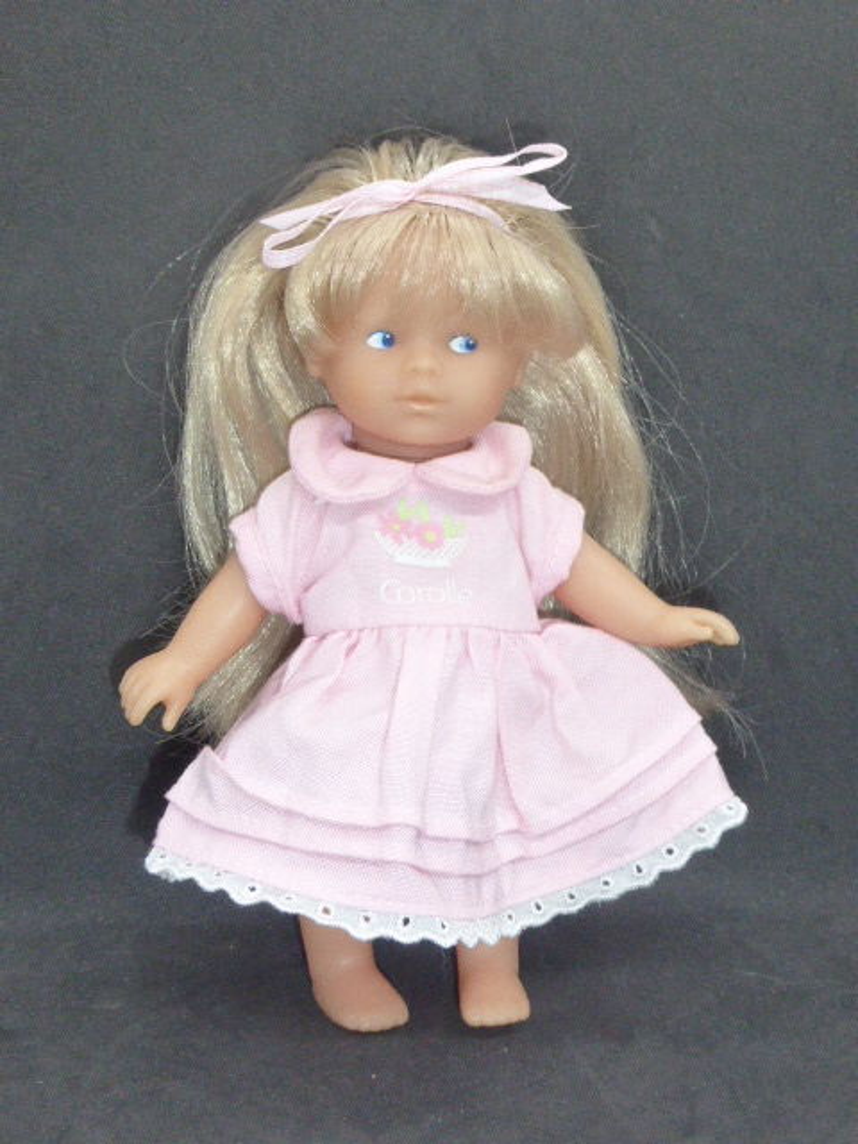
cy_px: 572
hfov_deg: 33.6
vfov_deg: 43.9
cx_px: 429
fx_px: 1421
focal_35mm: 43
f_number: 3.9
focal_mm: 7.4
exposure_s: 1/60
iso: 500
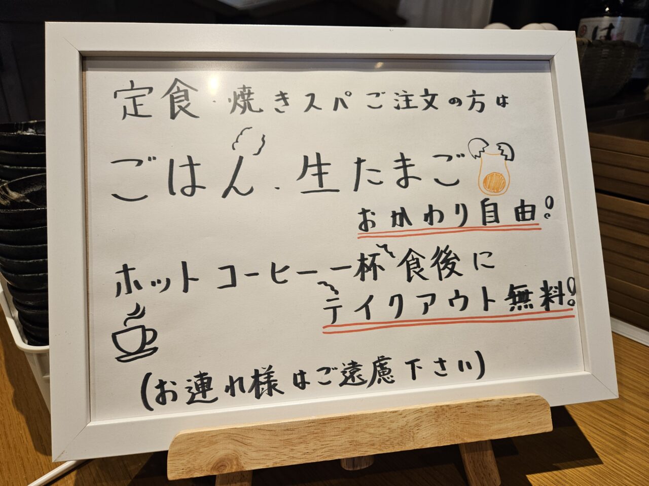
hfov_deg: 73.9
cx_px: 324
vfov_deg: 58.9
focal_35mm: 23
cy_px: 243
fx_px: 431
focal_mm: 5.4
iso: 125
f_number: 1.8
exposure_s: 1/180
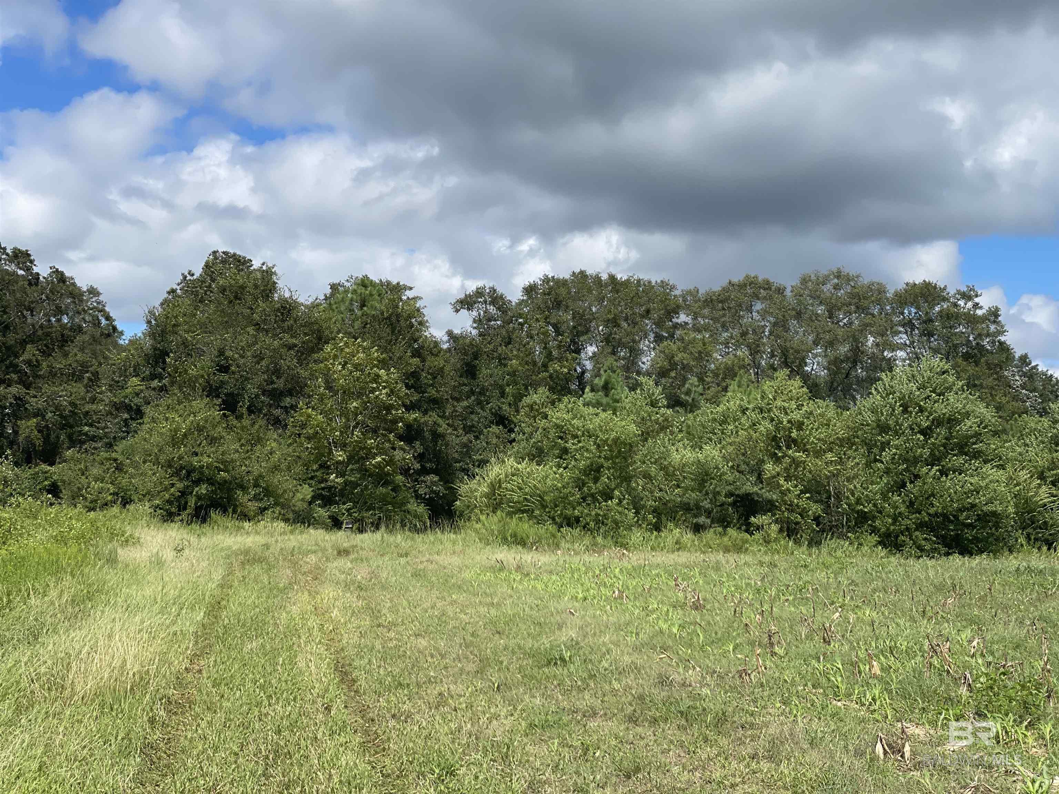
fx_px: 1591
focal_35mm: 52
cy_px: 397
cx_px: 530
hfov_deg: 36.8
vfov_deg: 28.0
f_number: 2
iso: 32
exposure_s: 1/2994
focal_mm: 6
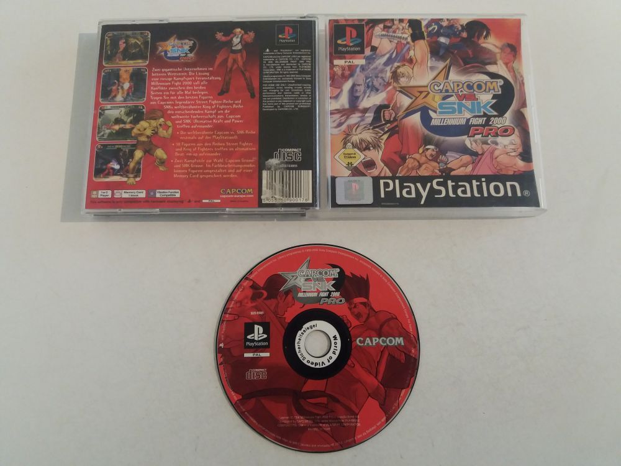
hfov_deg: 63.4
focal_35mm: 28
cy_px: 233
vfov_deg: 49.7
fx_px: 502
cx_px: 310
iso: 200
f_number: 1.9
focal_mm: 3.7
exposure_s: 1/17
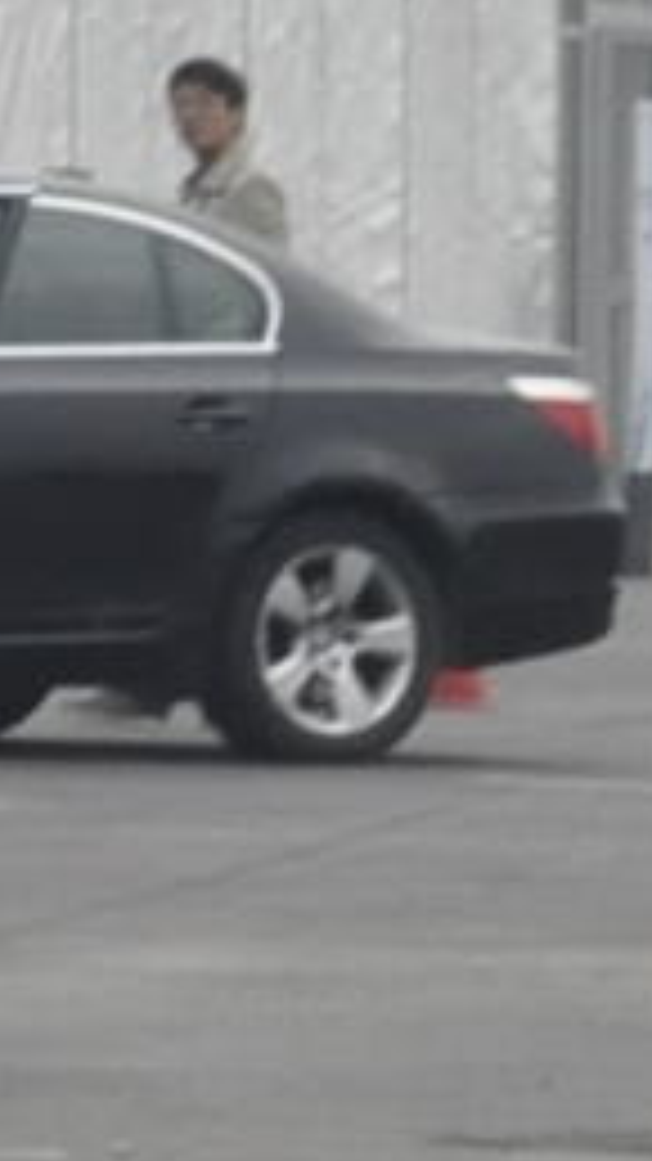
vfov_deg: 3.3
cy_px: 1098
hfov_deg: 1.8
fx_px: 20083
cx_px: 3089
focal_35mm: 653
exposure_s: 1/640
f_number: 13
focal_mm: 50
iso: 1000
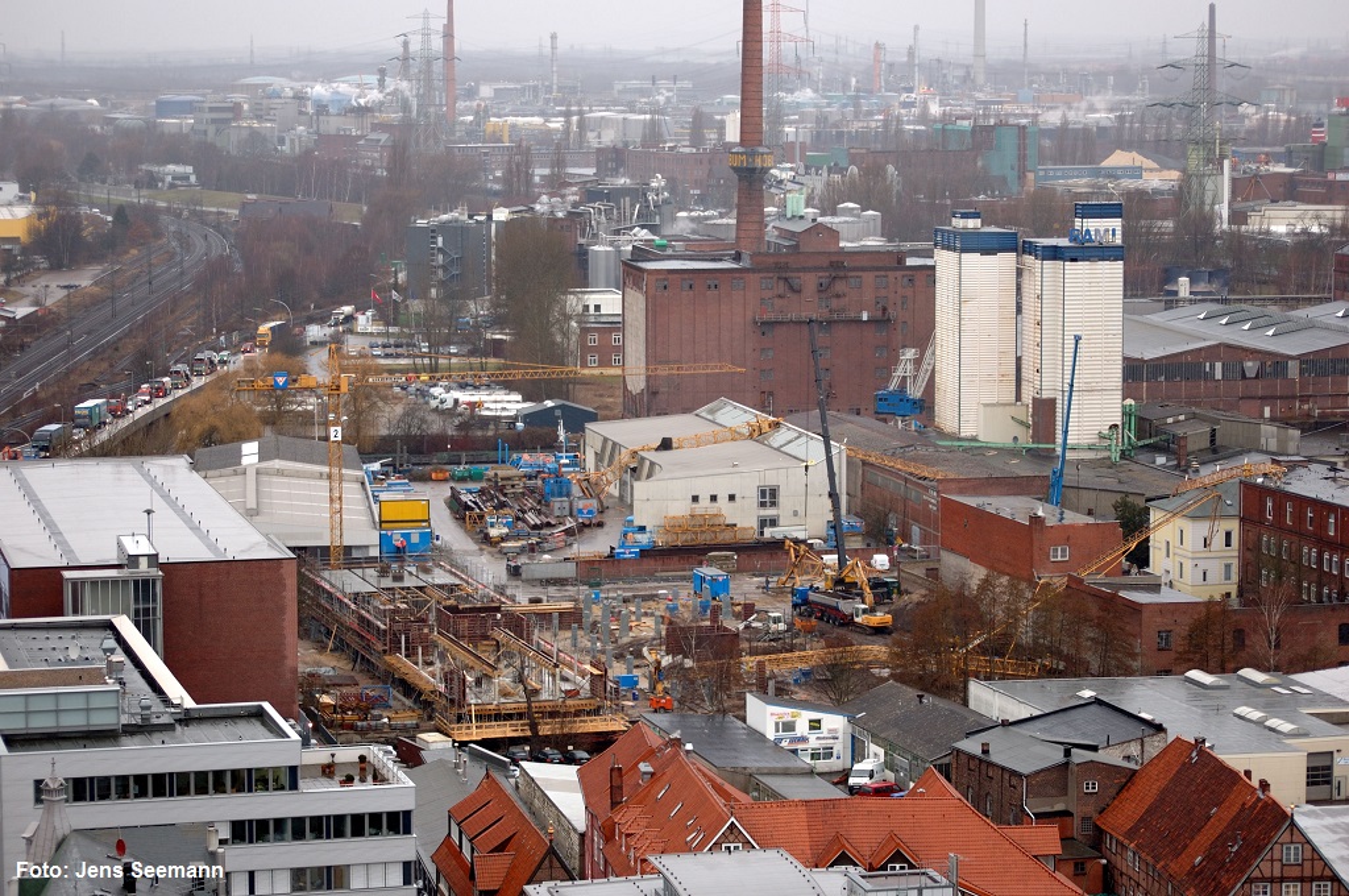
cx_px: 674
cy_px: 448
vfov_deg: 14.7
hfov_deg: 21.9
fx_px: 3480
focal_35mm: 93
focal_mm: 62
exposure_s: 1/200
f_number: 4.5
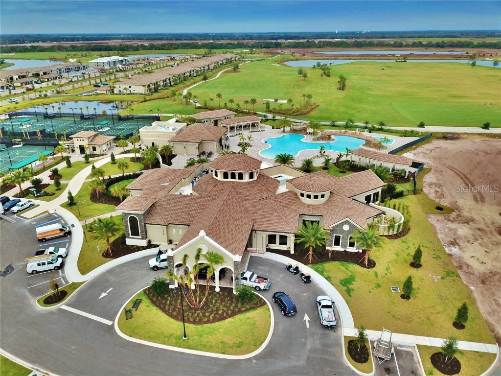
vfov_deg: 53.1
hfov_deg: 67.3
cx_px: 250
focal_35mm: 26
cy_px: 188
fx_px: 376
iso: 100
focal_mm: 4.73
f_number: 2.2
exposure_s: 1/835
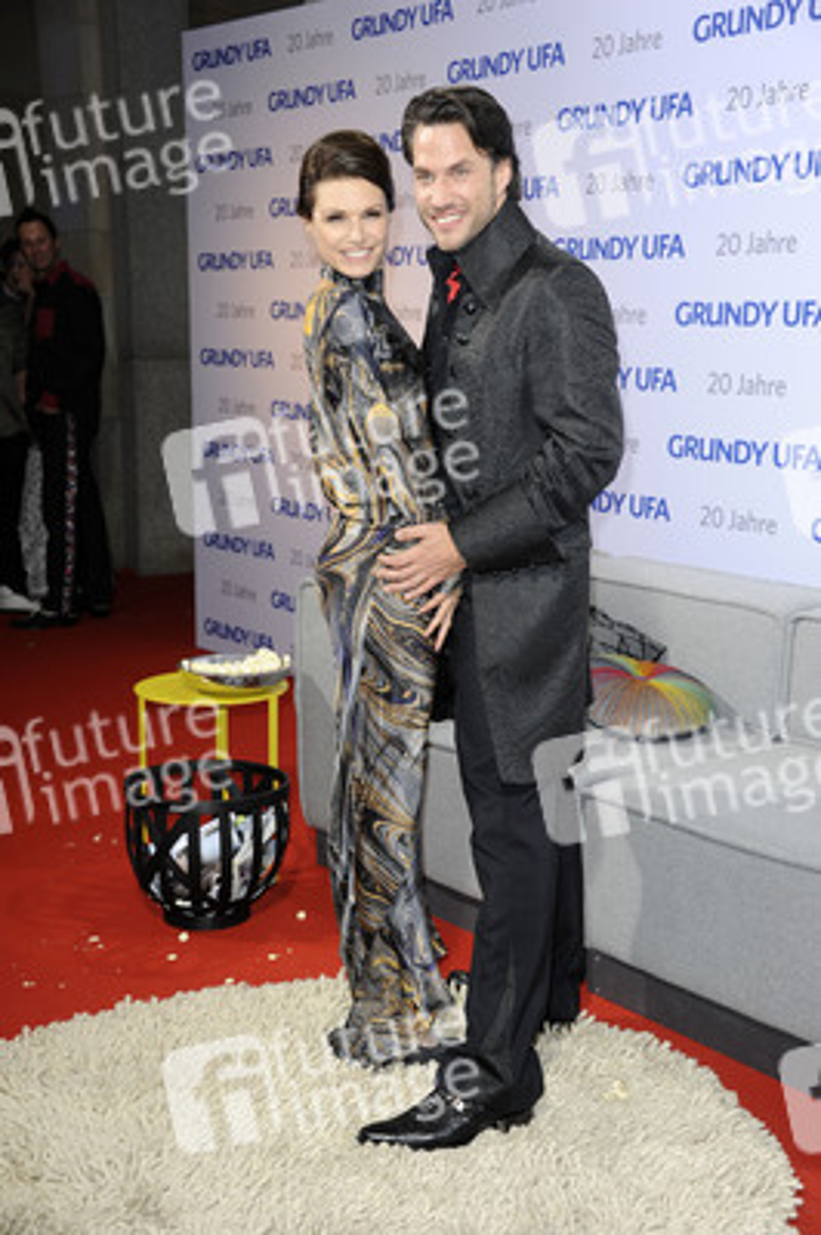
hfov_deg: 25.9
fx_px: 1782
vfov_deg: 38.2
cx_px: 410
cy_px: 618
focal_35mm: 52
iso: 640
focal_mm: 52
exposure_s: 1/160
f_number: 5.6
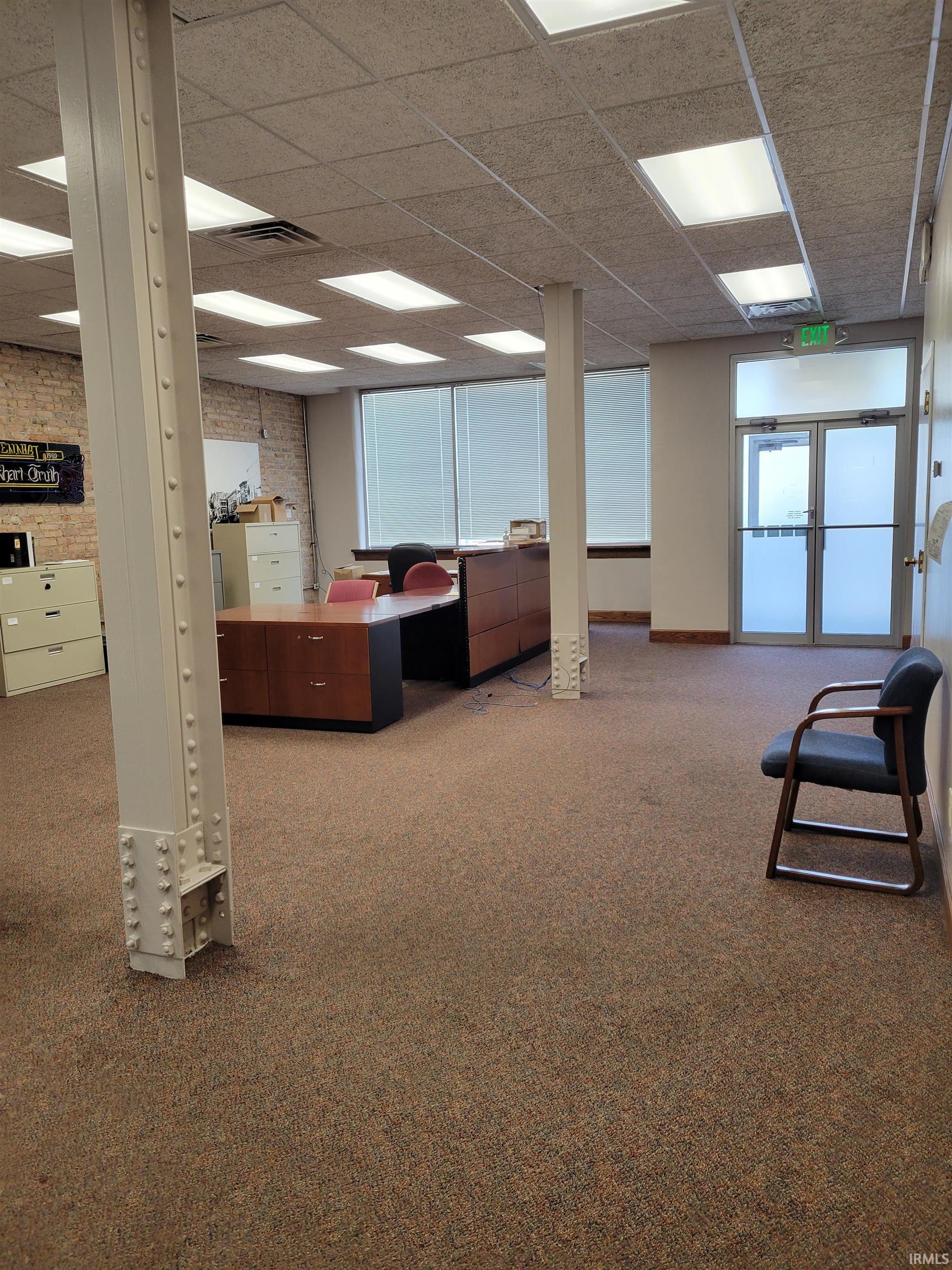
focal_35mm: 26
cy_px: 635
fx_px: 953
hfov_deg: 53.1
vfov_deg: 67.3
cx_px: 476
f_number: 1.8
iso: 200
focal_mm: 5.4
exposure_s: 1/120
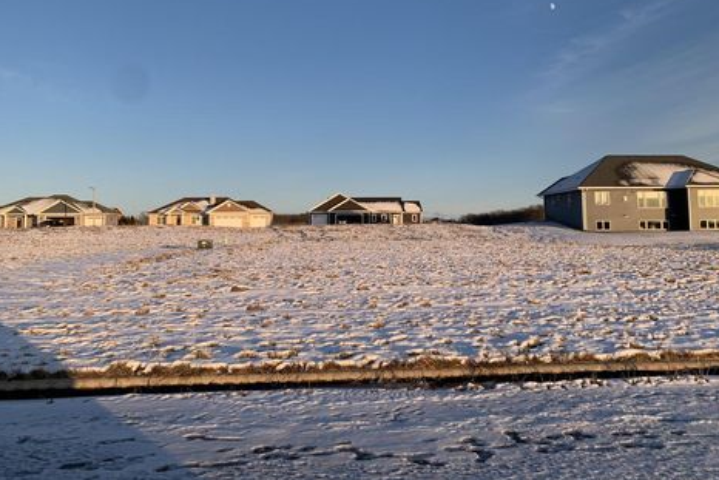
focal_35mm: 29
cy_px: 194
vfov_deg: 44.8
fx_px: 579
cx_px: 380
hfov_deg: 63.6
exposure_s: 1/972
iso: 25
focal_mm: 4.25
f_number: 1.8
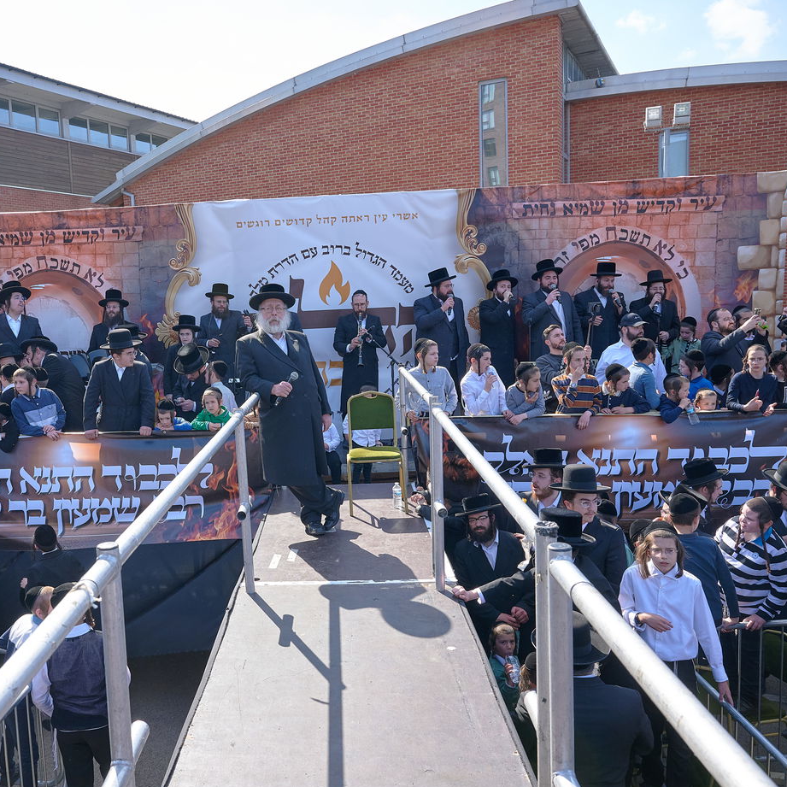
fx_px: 797
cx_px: 273
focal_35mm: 31
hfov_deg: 51.7
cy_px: 398
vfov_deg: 52.5
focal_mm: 24
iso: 360
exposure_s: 1/500
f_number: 6.3
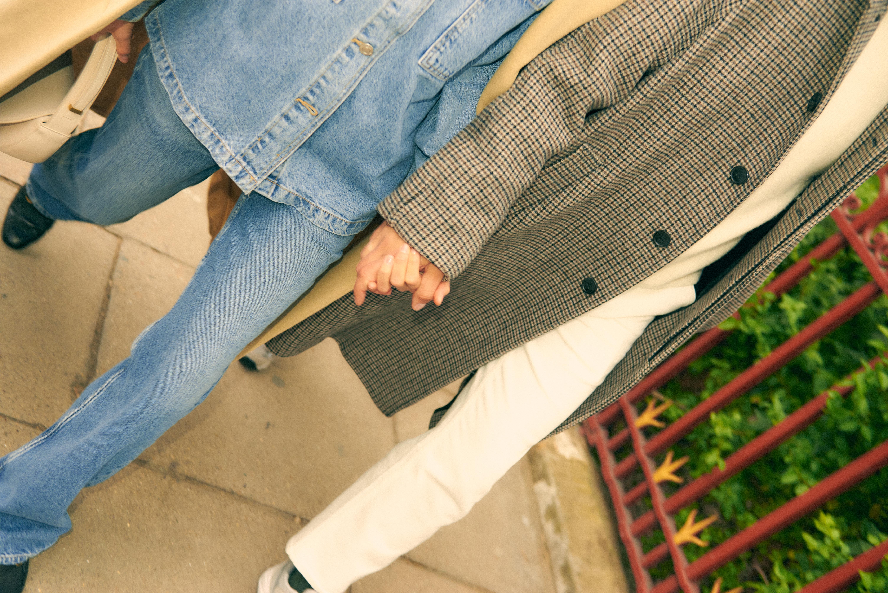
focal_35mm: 40
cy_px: 296
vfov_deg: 33.4
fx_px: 987
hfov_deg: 48.4
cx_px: 444
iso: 640
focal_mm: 40
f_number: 3.5
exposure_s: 1/200
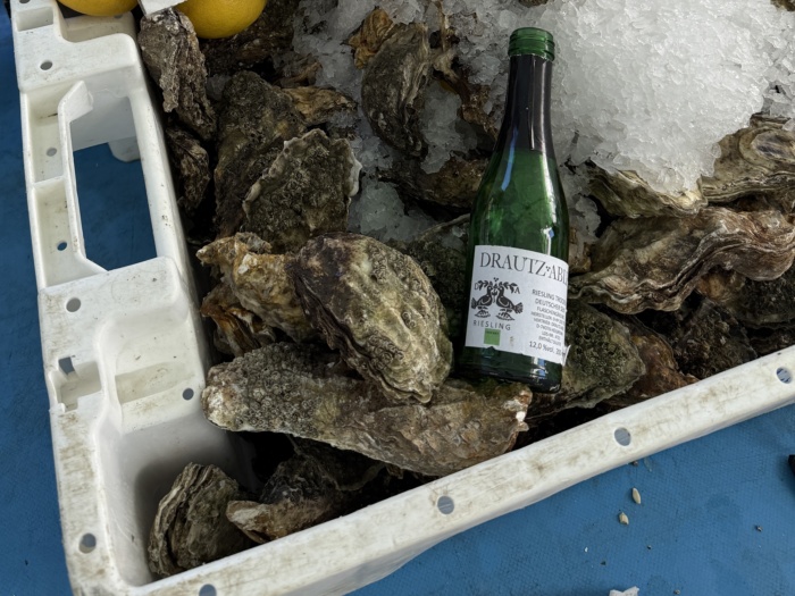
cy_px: 298
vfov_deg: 56.8
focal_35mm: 24
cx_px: 398
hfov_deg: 71.6
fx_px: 551
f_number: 1.78
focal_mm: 6.76
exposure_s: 1/788
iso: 100
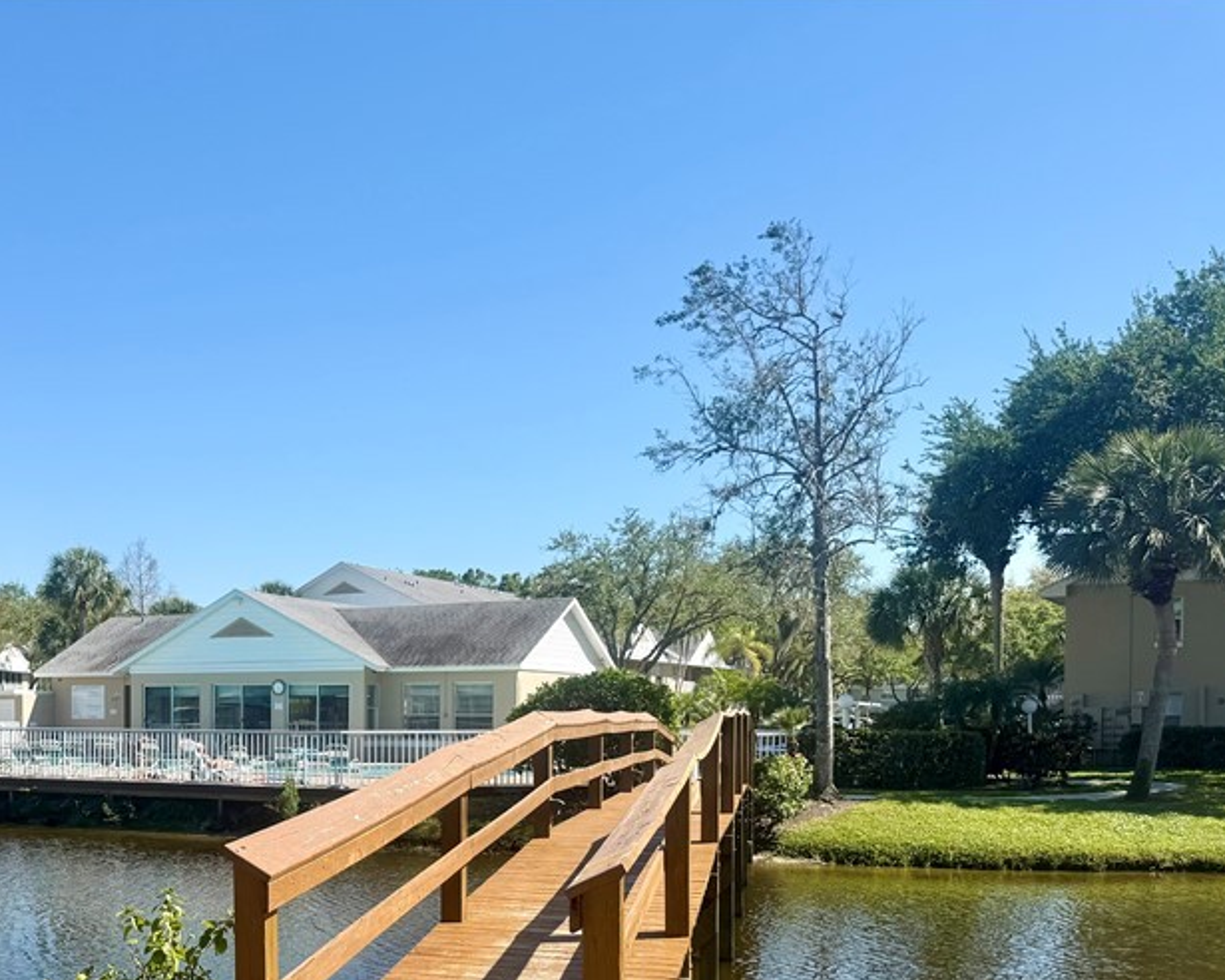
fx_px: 1414
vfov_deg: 37.1
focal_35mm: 39
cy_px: 757
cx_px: 267
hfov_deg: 44.8
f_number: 1.78
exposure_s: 1/3953
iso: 80
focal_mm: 6.76
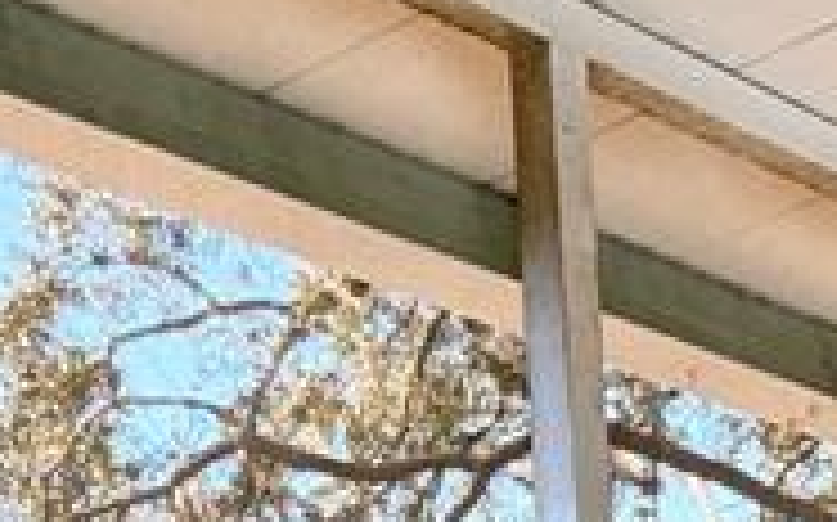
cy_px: 1562
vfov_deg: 8.0
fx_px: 3192
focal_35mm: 140
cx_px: 1282
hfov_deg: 13.9
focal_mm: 6.76
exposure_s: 1/267
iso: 80
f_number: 1.78
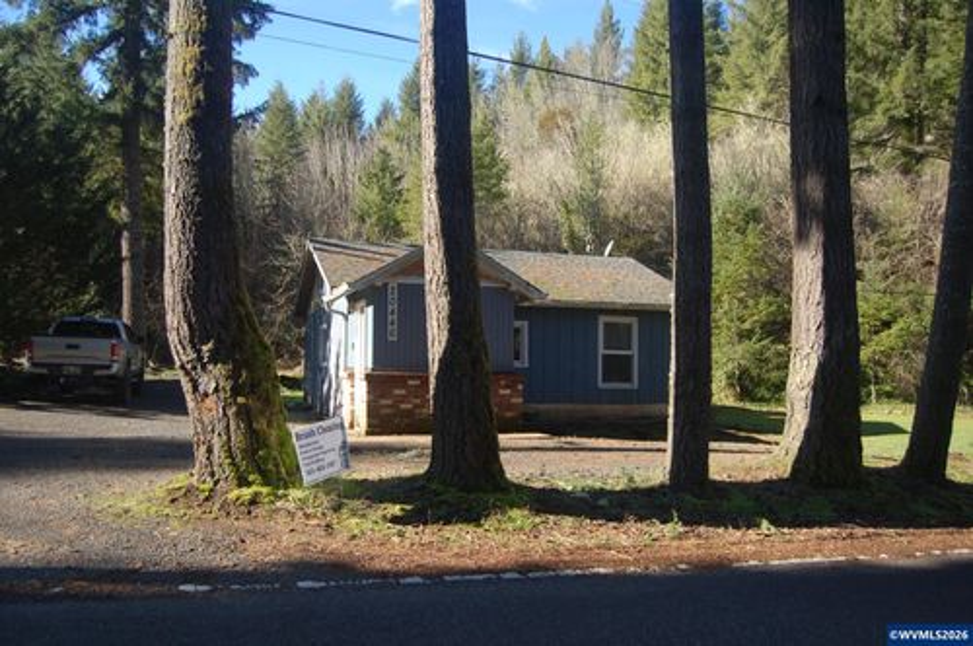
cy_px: 323
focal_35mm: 27
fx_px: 729
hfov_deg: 67.4
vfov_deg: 47.8
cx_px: 486
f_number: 3.5
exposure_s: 1/500
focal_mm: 18
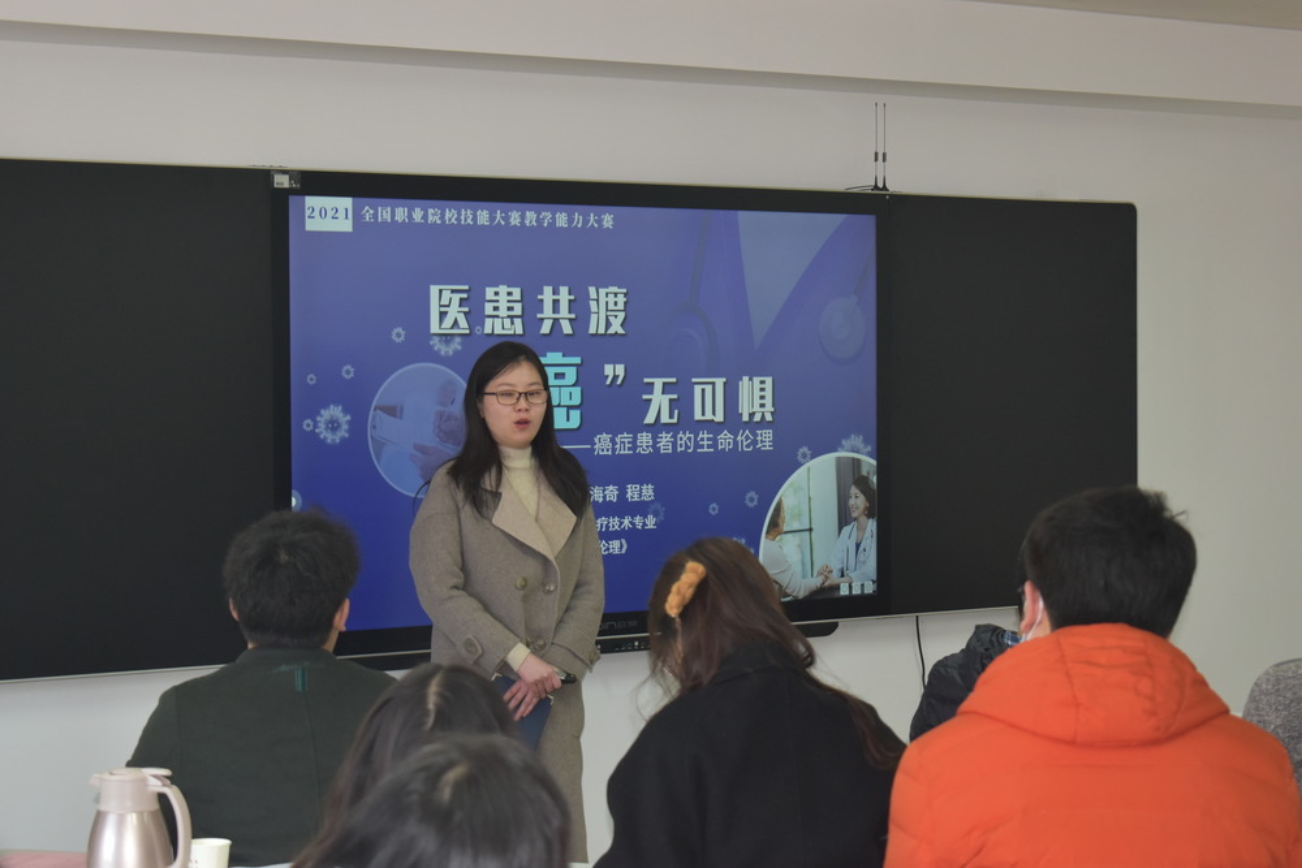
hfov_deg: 24.6
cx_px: 651
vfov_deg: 16.6
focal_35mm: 82
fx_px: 2984
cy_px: 434
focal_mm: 55
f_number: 5.6
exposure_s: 1/30
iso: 720
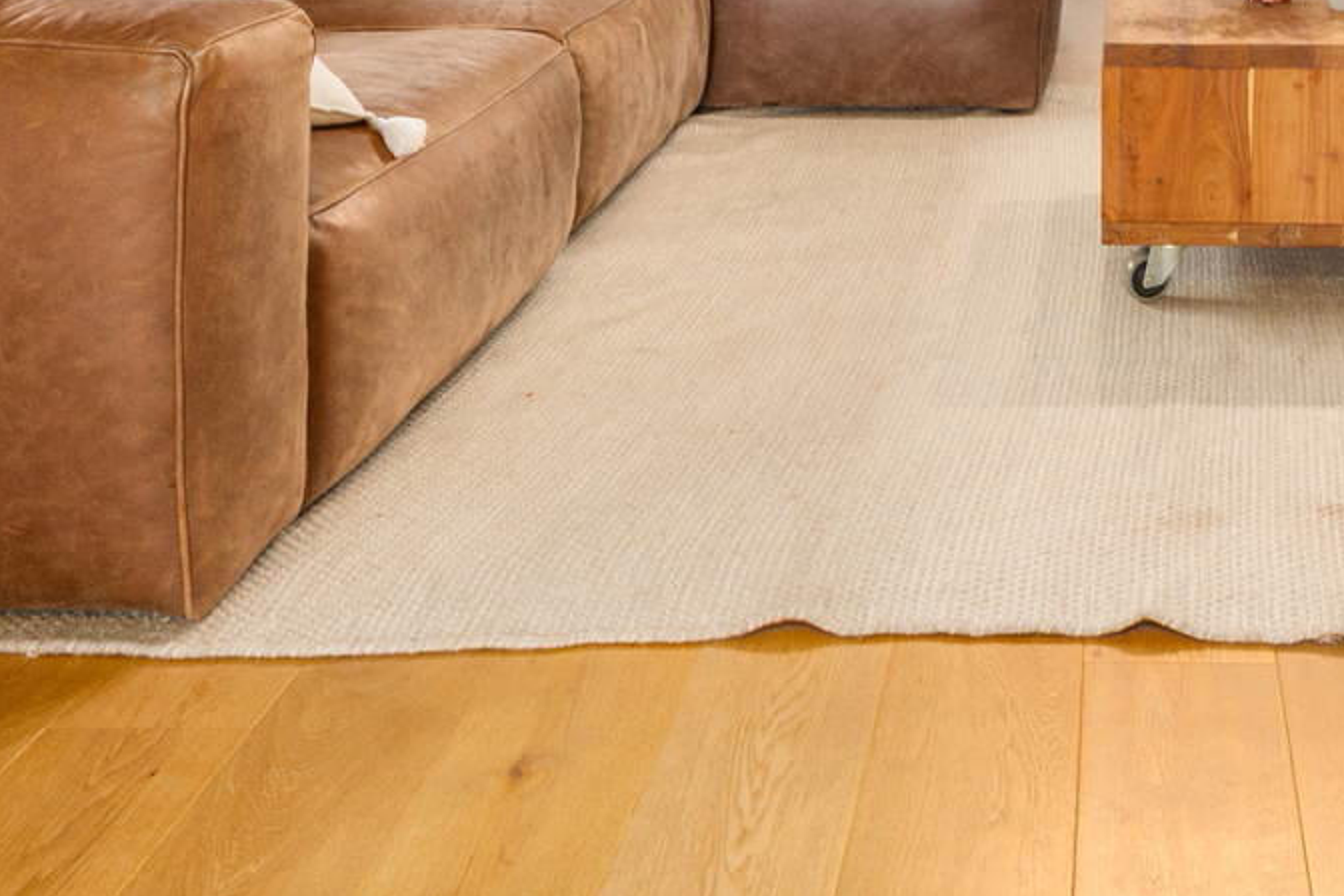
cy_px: -328
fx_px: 1680
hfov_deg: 41.3
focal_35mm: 45
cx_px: 1115
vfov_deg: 25.0
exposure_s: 1.3
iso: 250
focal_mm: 14
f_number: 11
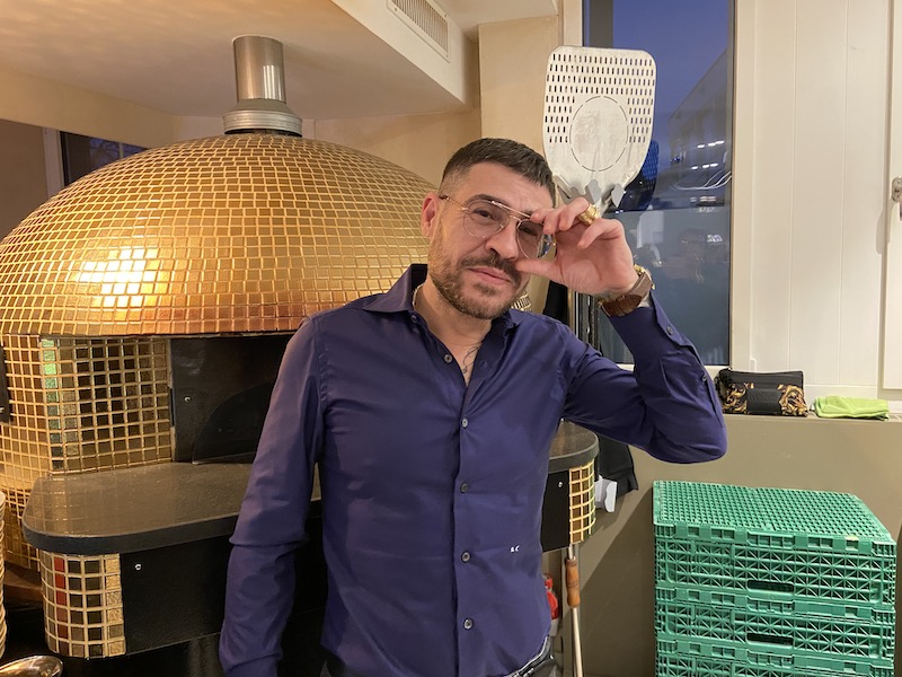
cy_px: 338
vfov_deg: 53.1
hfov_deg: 67.3
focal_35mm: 26
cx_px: 451
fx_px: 677
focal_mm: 4.25
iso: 500
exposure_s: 1/40
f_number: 1.8
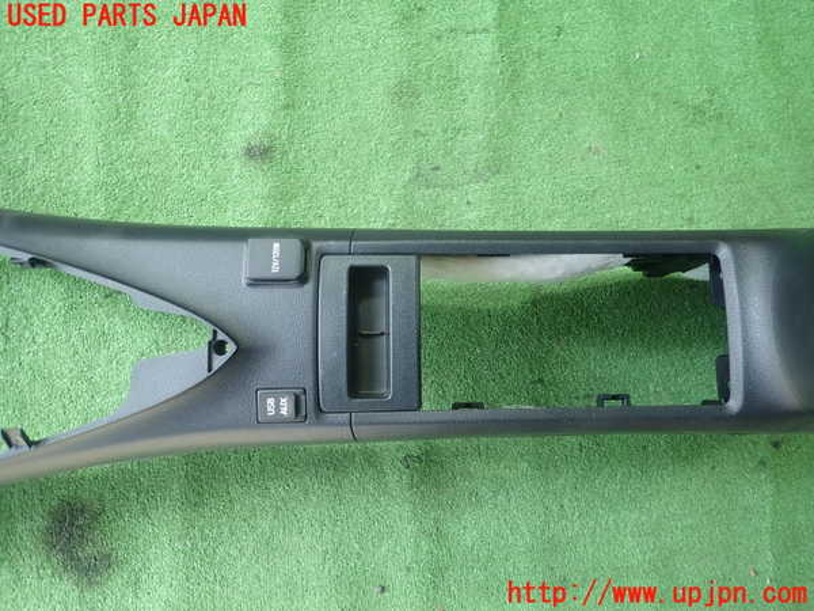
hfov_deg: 69.4
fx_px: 588
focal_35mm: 25
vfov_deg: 54.9
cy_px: 306
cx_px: 407
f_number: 2
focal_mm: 4.5
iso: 160
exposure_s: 1/60
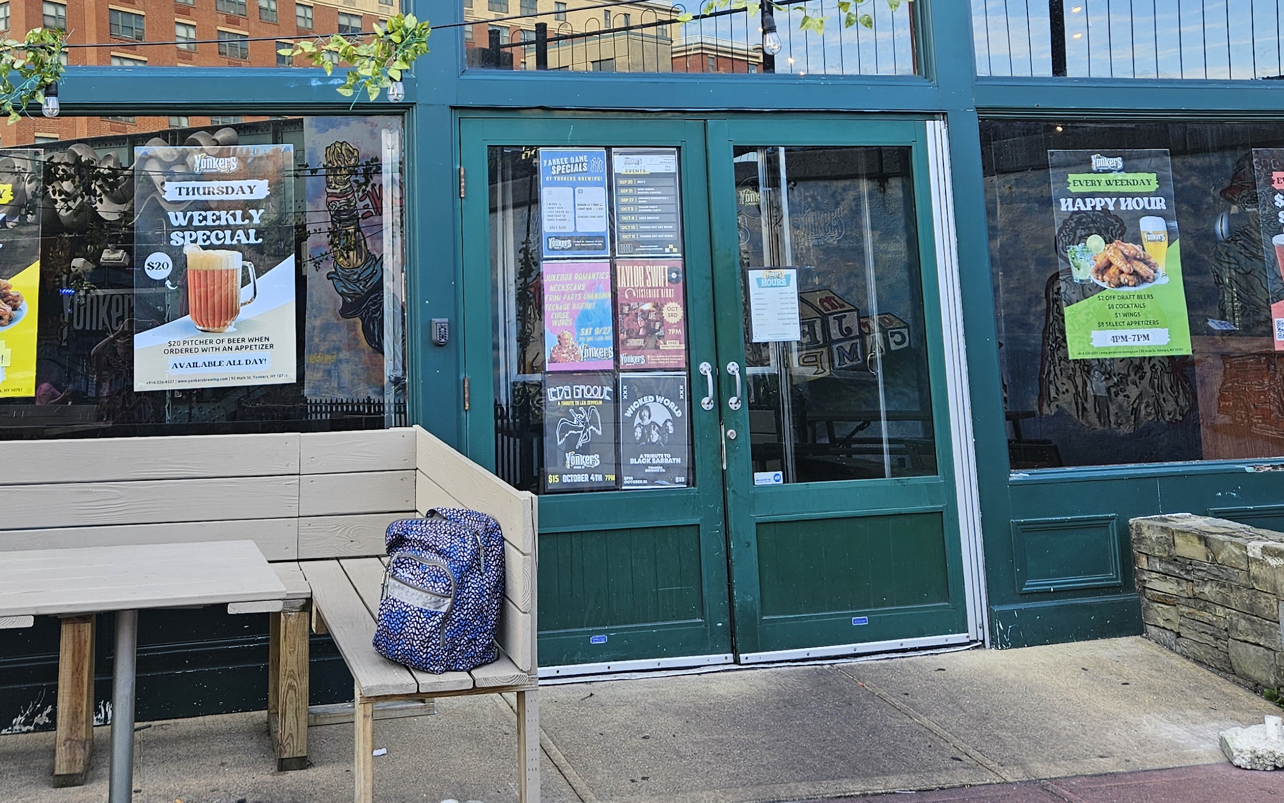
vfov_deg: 28.9
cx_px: 499
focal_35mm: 42
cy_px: 37
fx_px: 1470
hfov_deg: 46.9
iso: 32
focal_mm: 5.4
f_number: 1.8
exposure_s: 1/120
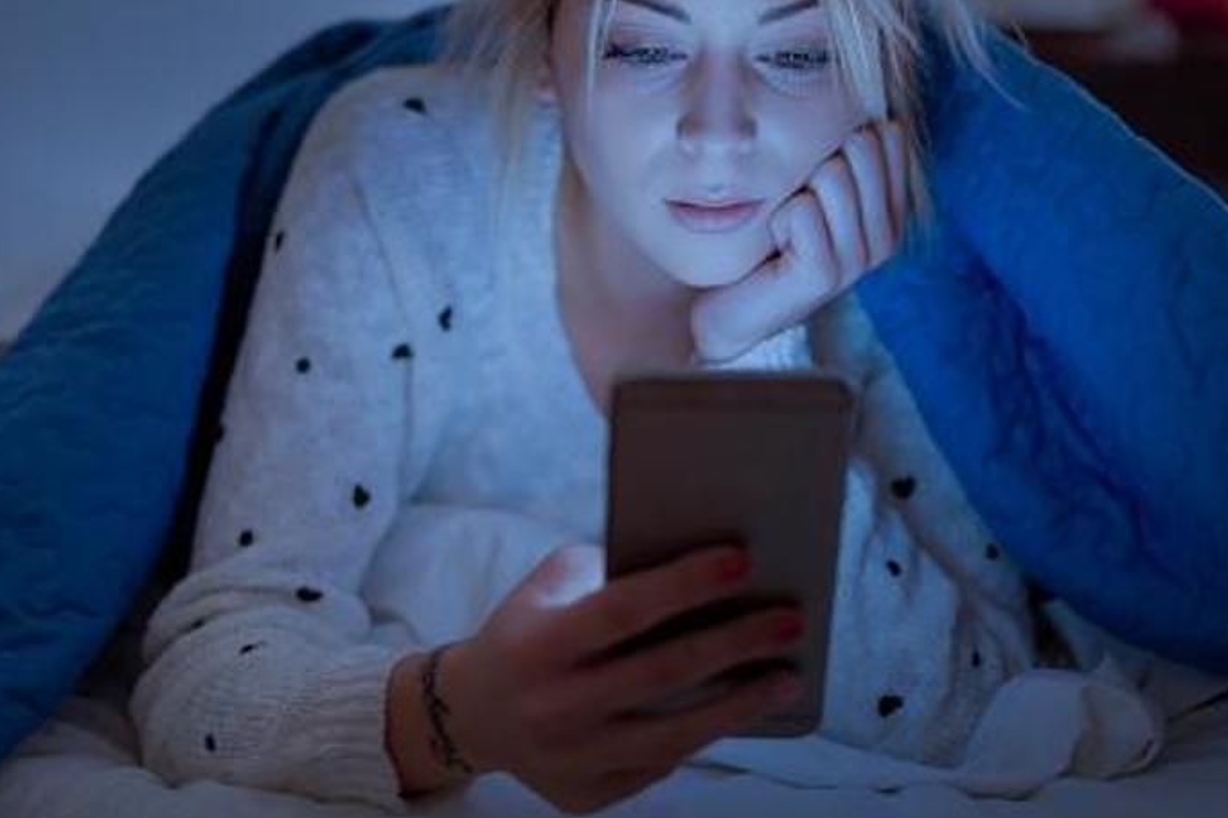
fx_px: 2251
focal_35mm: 66
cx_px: 566
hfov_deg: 30.5
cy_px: 361
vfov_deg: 20.6
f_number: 1.6
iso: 400
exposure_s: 1/20
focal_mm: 35
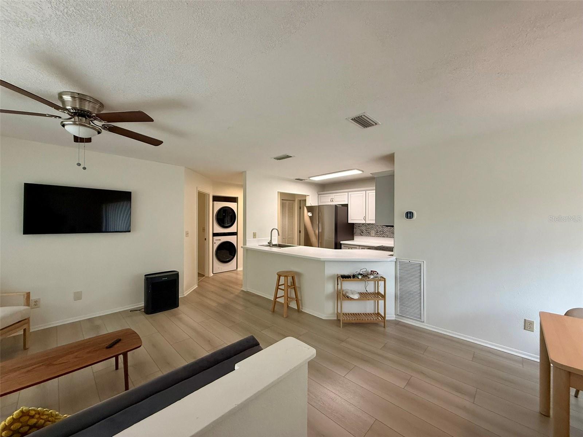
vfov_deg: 85.7
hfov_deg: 102.1
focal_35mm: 14
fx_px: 236
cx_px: 292
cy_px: 218
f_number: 2.2
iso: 250
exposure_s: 1/120
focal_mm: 2.22
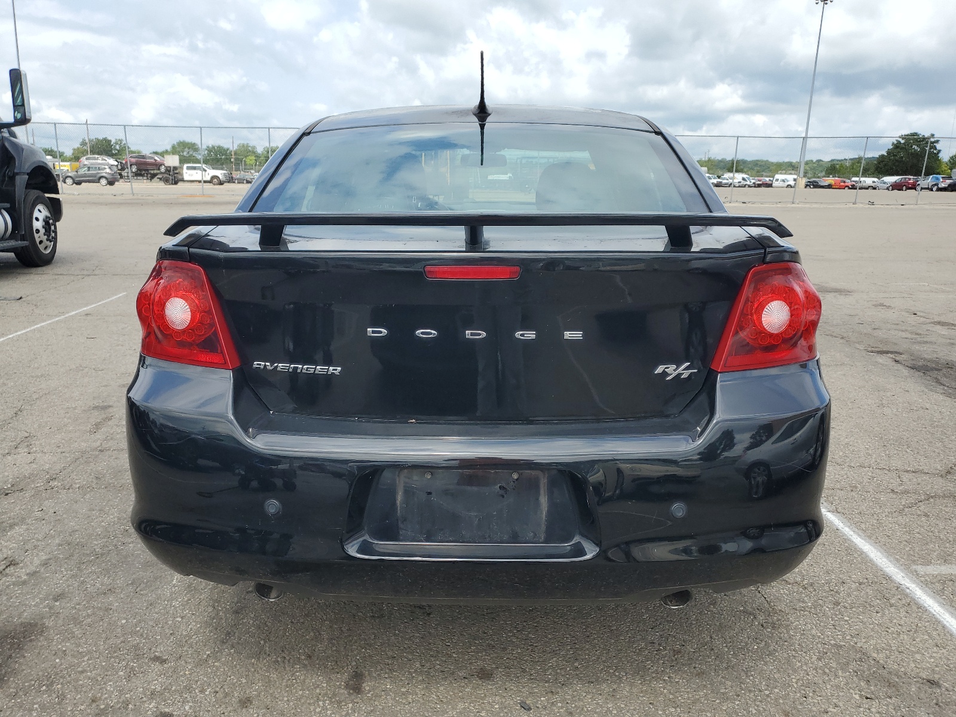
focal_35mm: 26
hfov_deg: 67.3
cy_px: 358
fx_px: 718
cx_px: 478
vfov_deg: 53.1
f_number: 1.5
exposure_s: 1/2000
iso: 50
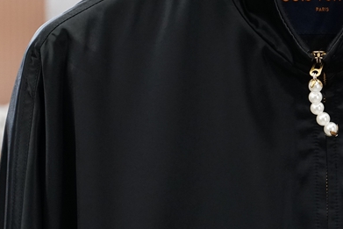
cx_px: 310
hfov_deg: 8.0
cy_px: 81
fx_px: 2449
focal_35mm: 257
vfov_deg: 5.4
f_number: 4
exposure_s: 1/125
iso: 1250
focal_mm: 62
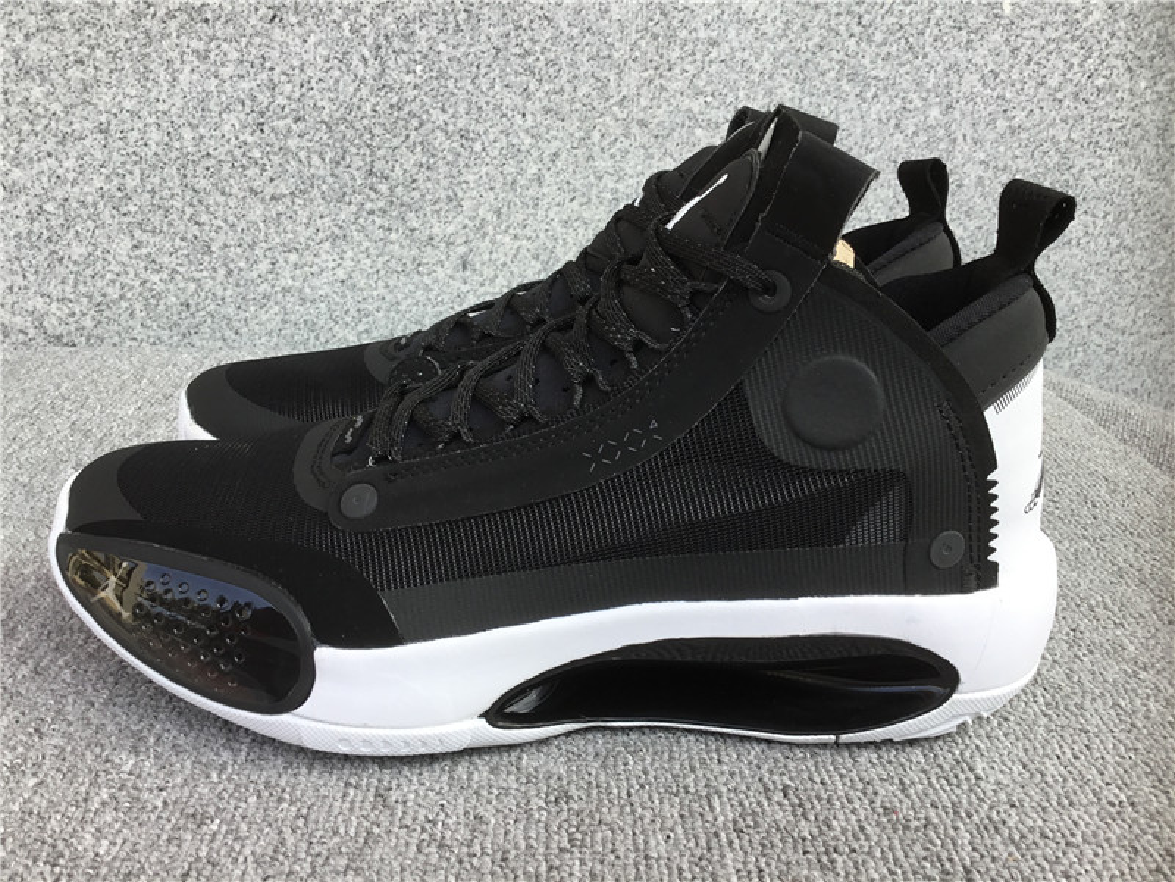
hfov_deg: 58.4
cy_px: 441
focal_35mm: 31
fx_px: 1052
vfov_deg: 45.4
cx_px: 588
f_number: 2.4
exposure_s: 1/185
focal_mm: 3.3
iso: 25
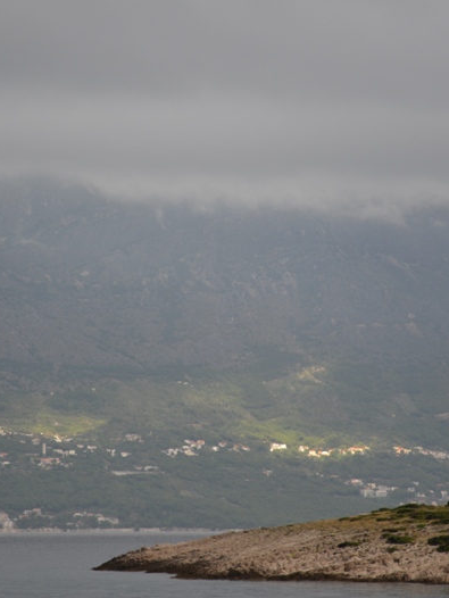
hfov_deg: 6.5
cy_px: 300
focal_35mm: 230
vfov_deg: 8.6
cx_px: 232
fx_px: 3970
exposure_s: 1/160
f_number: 6.3
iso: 200
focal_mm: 105
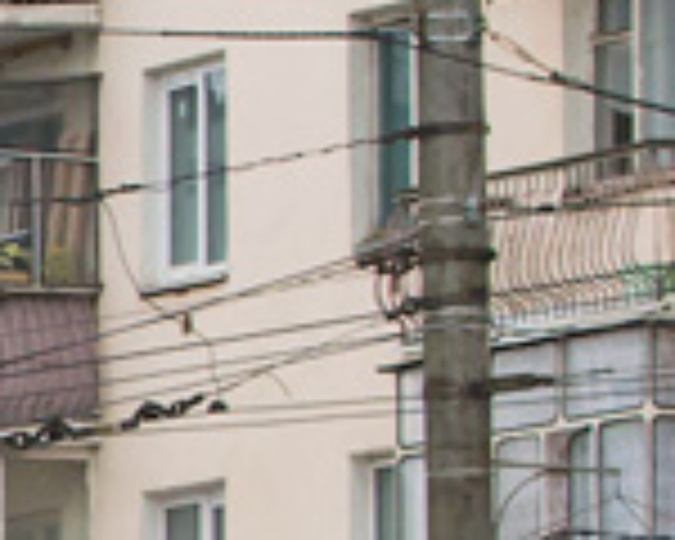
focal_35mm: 395
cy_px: 549
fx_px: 7886
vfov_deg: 3.9
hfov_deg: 4.8
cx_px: -909
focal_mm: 35
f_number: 5.6
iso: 800
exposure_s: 1/640
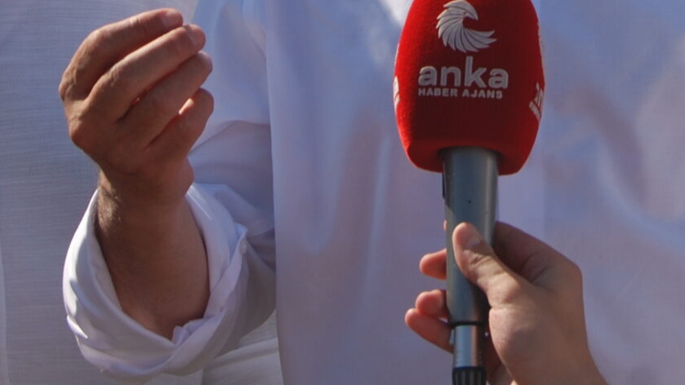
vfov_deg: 6.2
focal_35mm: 192
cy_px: -226
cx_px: 554
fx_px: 3487
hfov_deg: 11.2
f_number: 8
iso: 100
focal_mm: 40
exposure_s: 1/250
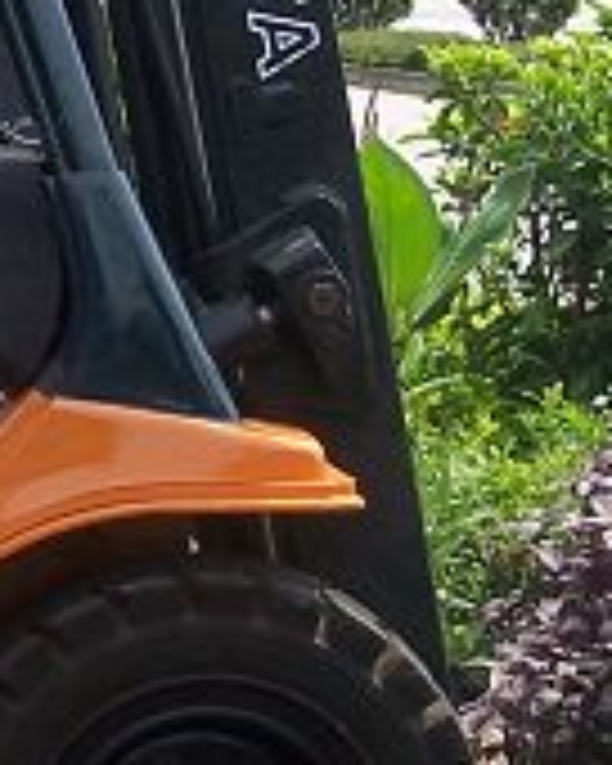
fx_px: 4053
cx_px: -297
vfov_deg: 10.7
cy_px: -63
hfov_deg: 8.5
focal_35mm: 179
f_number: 3.4
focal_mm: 8
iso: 100
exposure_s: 1/500
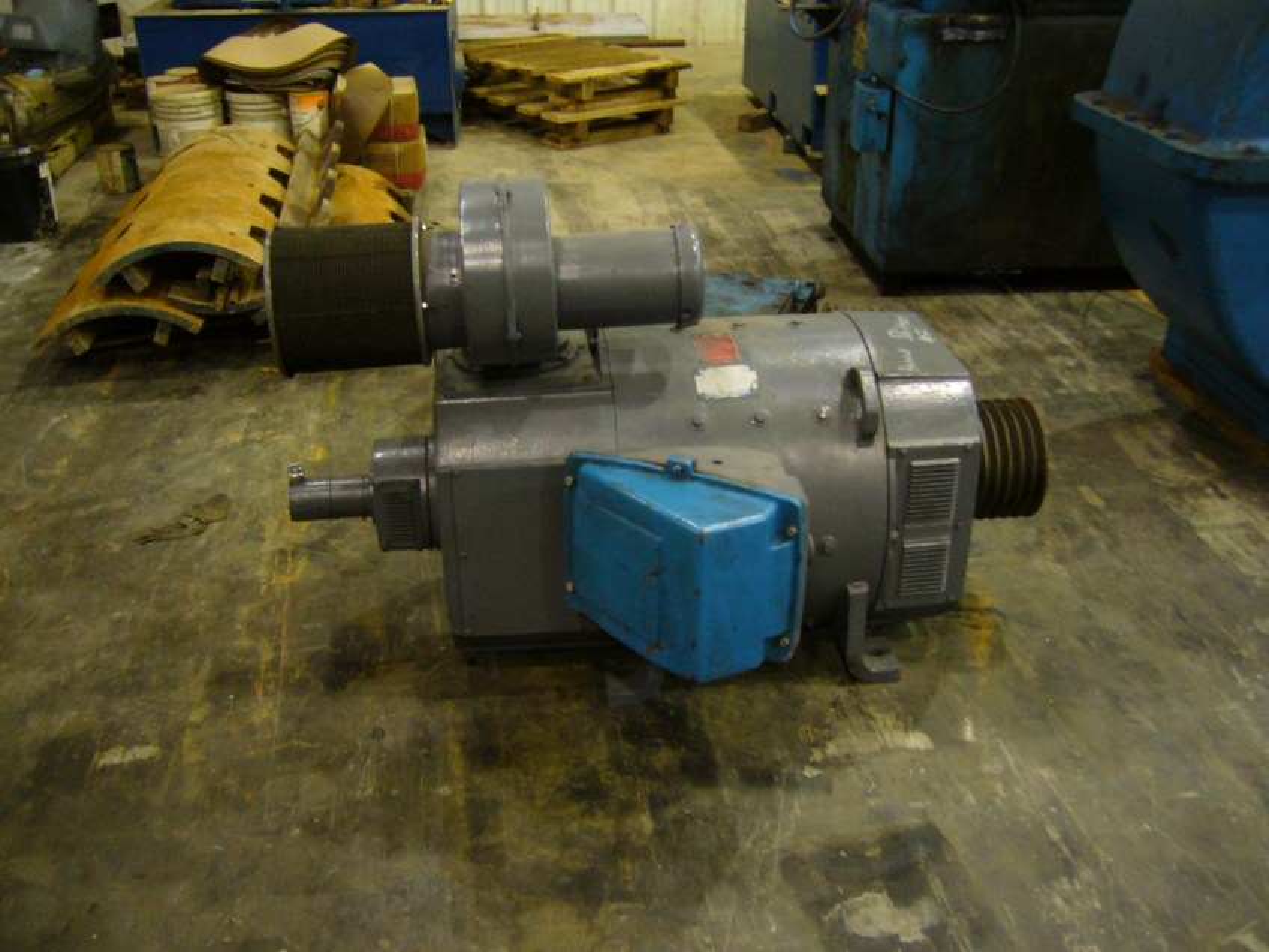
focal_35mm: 35
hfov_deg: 52.6
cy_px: 476
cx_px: 634
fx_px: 1283
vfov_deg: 40.7
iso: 200
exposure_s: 1/8
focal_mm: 5.8
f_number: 2.8
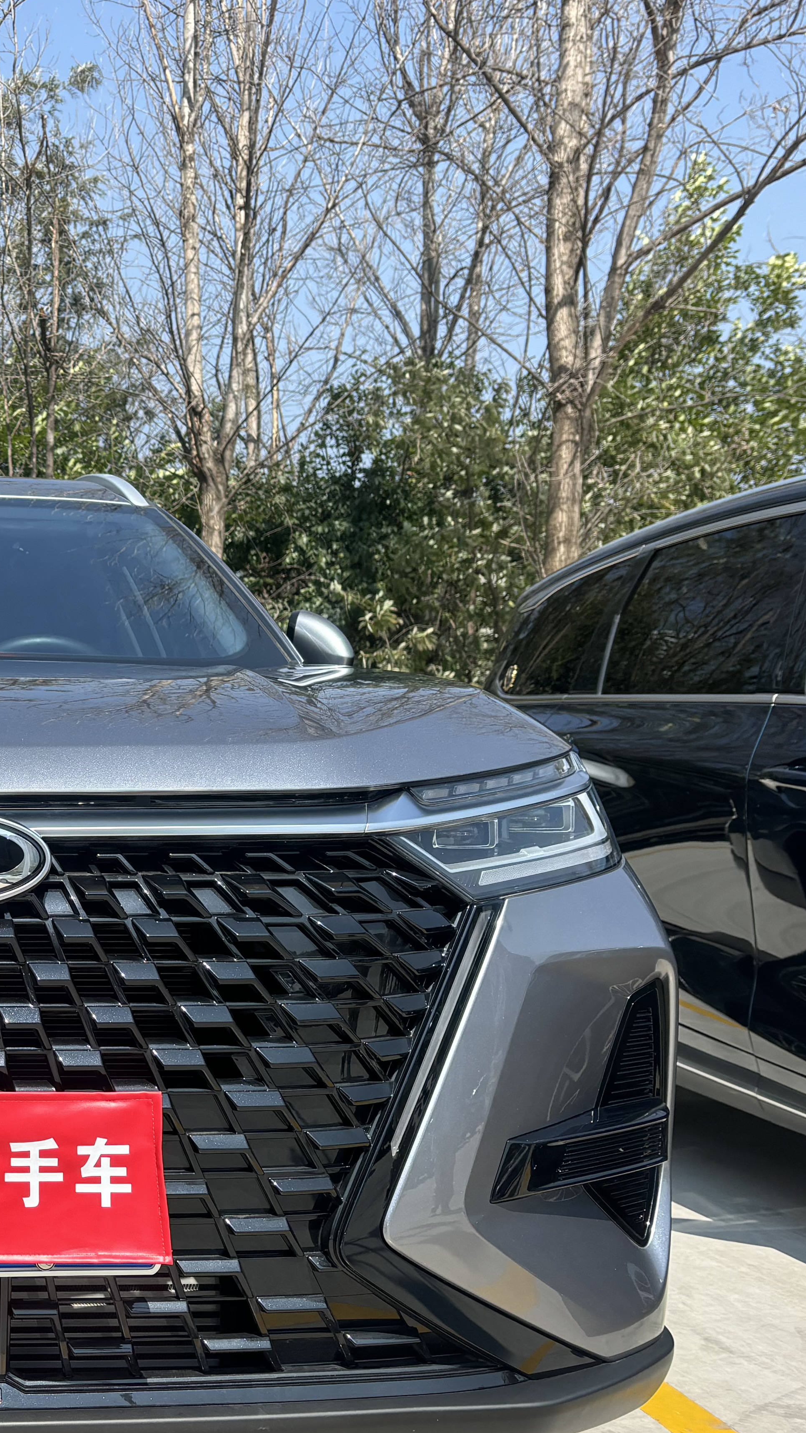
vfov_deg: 43.7
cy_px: 761
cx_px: -146
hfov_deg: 23.4
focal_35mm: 47
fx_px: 1786
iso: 50
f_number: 1.6
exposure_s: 1/2062
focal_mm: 5.96
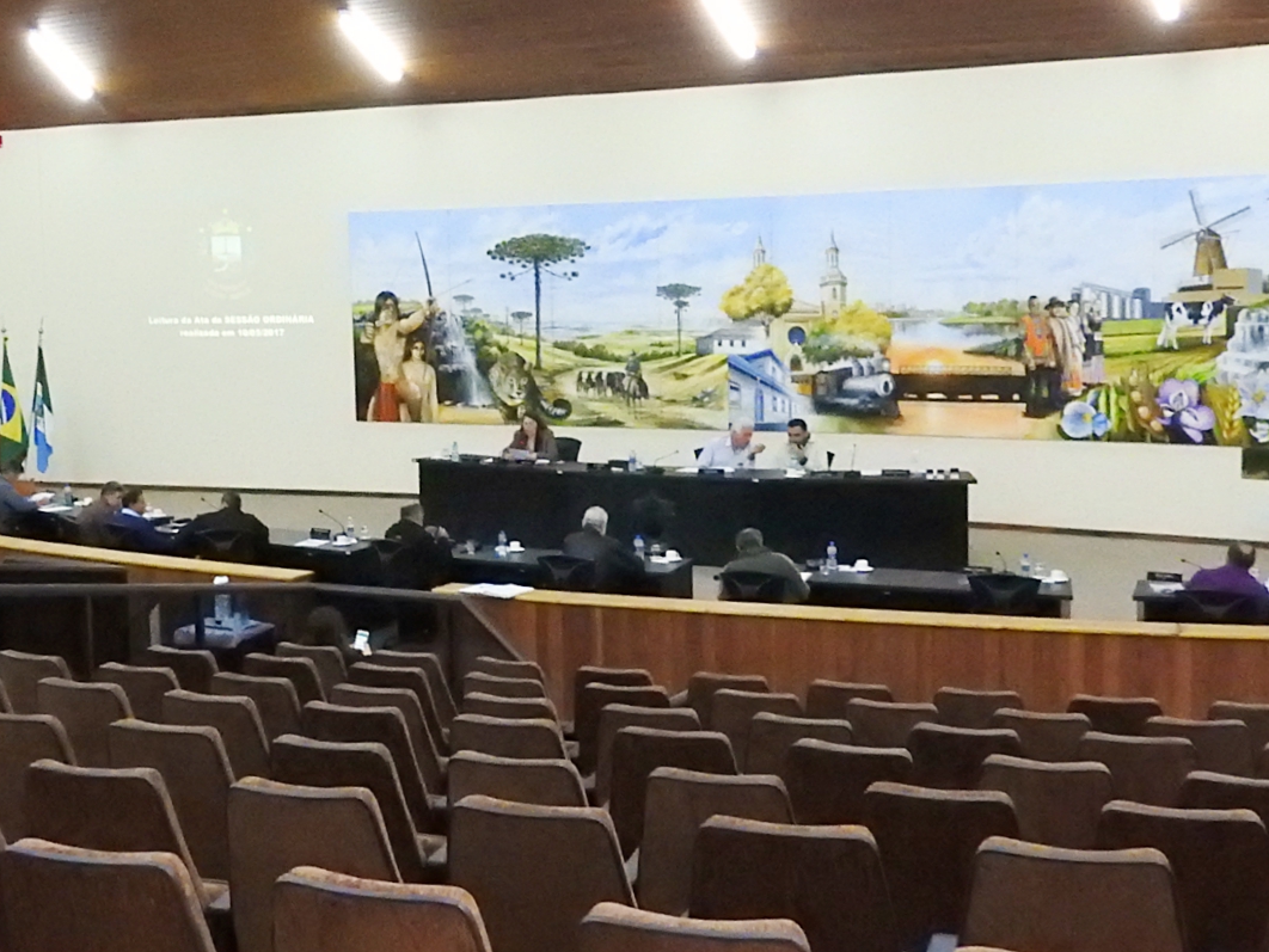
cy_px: 457
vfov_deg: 28.6
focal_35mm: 51
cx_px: 348
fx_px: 1870
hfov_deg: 36.8
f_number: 3.3
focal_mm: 4.3
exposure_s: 1/80
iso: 1600
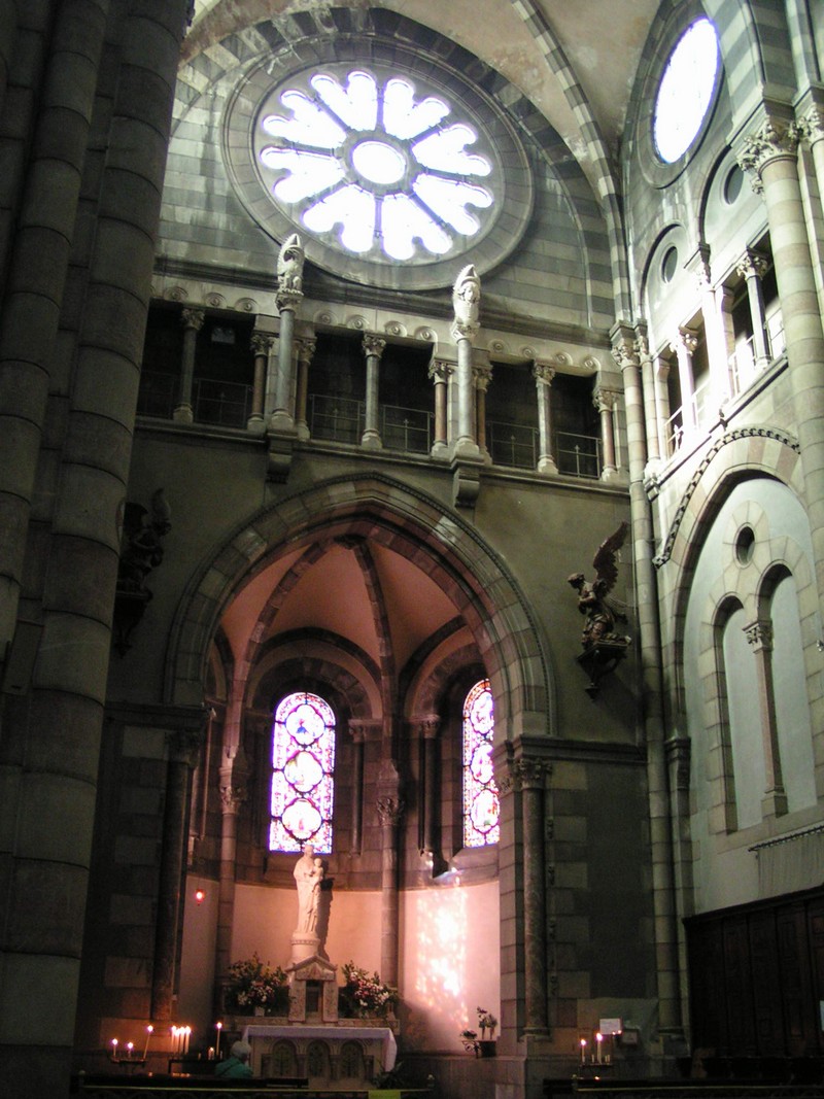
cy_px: 550
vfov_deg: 49.0
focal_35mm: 38
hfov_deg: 37.7
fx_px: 1206
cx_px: 412
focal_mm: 5.8
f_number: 2.8
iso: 200
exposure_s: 1/6
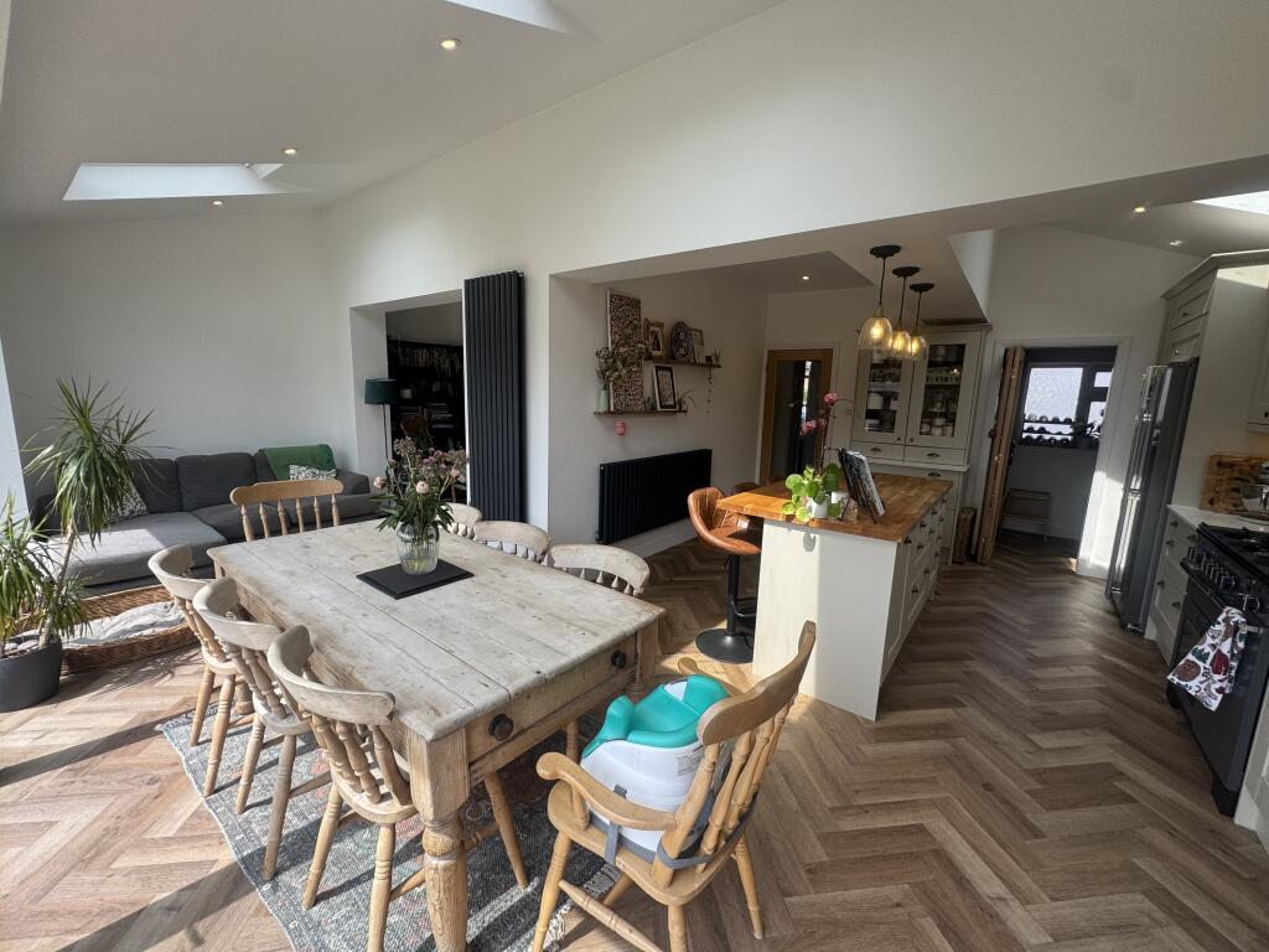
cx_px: 634
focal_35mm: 14
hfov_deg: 102.1
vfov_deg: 85.7
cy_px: 476
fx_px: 513
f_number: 2.2
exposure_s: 1/294
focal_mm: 2.22
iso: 40
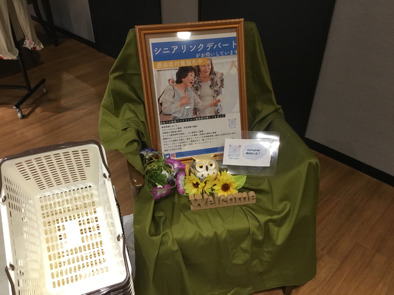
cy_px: 148
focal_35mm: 31
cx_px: 197
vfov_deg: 45.4
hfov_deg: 58.4
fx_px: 353
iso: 100
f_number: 2.4
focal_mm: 3.3
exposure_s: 1/30
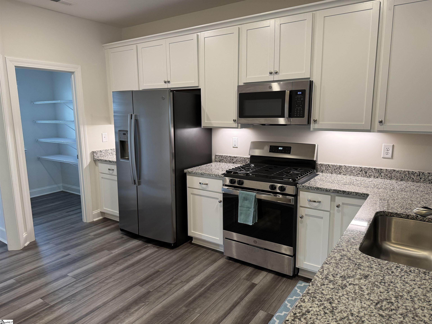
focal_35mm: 24
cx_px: 216
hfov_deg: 71.6
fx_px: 300
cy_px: 162
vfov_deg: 56.8
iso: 125
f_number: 1.78
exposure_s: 1/60
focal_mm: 6.76
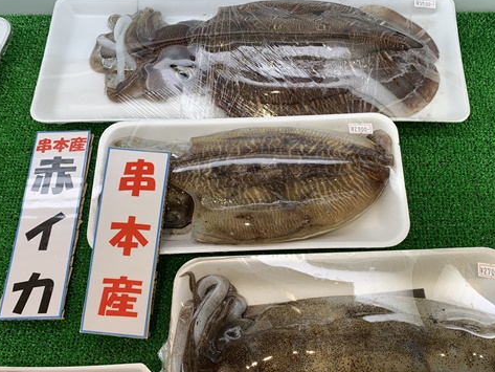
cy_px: 214
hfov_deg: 55.1
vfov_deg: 42.8
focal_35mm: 33
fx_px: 472
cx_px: 284
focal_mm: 4.25
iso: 40
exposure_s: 1/120
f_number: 1.8
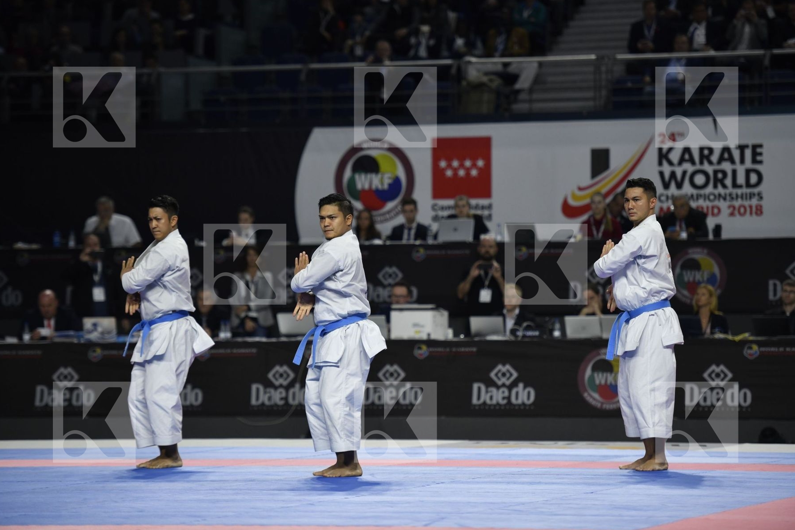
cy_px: 264
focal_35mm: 161
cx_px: 396
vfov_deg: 8.5
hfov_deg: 12.8
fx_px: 3555
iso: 800
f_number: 2.8
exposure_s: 1/800
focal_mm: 160
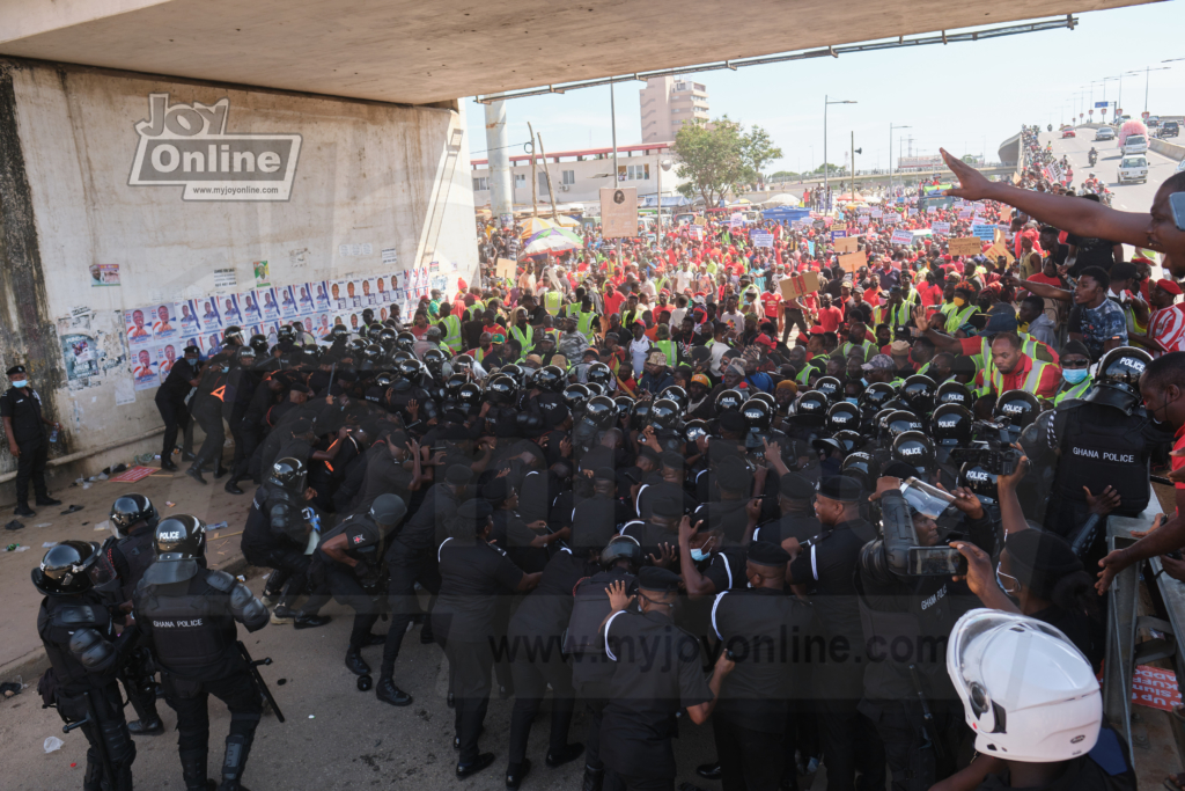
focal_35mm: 24
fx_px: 790
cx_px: 592
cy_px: 396
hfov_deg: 73.7
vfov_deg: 53.1
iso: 160
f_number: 4
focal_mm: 16
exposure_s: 1/450
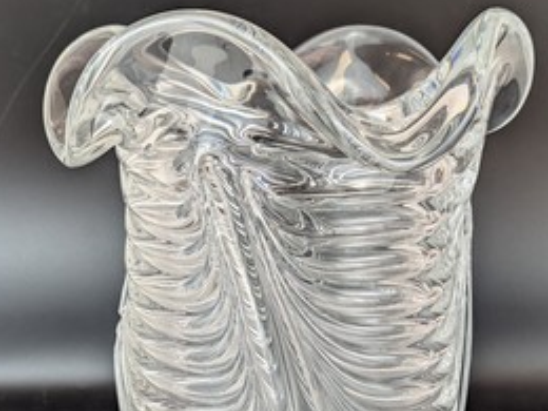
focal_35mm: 74
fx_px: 1171
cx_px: 292
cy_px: 272
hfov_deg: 26.3
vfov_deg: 19.8
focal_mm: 6.81
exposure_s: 1/99.9
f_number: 1.85
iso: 58
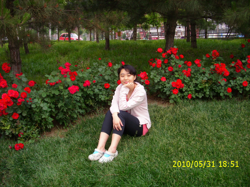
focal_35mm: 37
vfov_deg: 38.7
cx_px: 125
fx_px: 267
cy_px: 94
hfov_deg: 50.1
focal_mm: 6.2
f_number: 2.8
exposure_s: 1/30
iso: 50
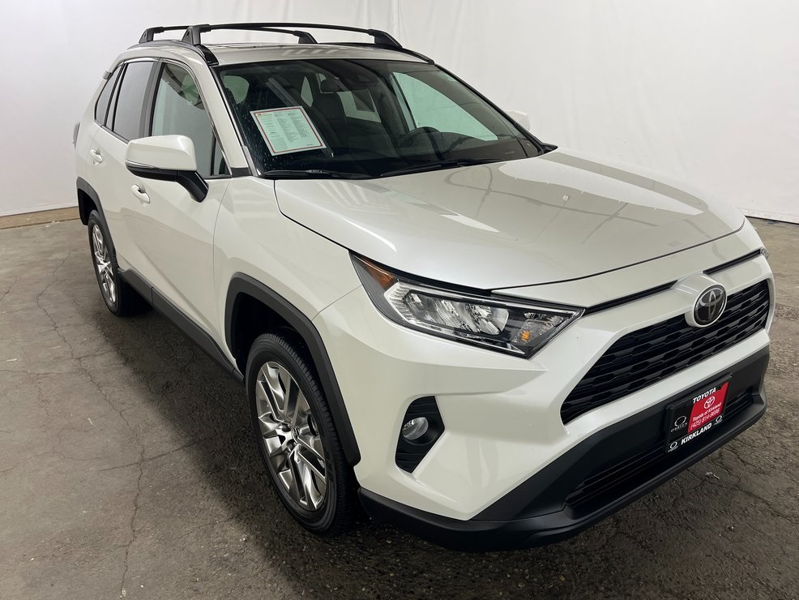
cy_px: 302
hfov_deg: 65.3
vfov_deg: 51.4
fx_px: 623
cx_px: 402
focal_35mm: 27
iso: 64
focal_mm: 5.1
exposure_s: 1/121
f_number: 1.6
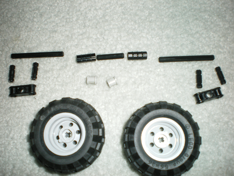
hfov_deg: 51.4
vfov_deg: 39.7
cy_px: 88
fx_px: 243
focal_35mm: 36
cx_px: 117
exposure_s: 1/50
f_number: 3.1
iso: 200
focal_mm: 6.3
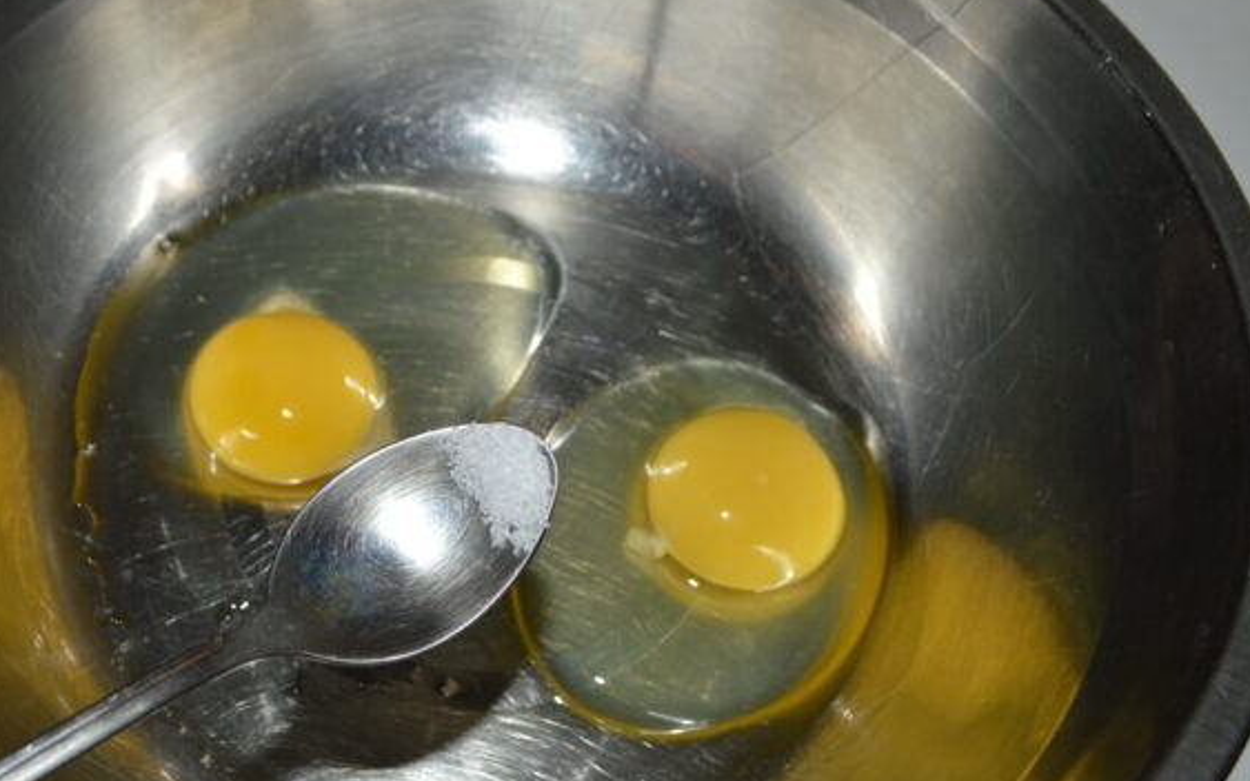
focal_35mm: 38
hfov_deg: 51.1
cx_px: 480
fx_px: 1295
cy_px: 453
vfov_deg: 33.5
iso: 100
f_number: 8
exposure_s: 1/60
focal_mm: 20
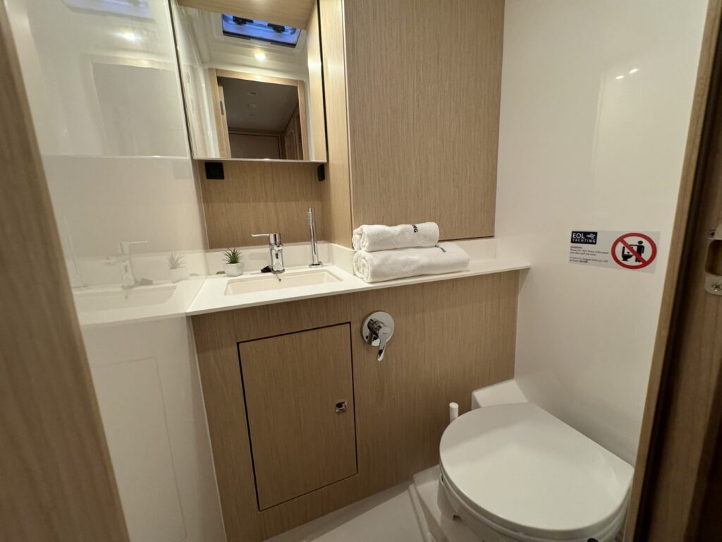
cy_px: 271
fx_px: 292
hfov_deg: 102.1
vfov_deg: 85.7
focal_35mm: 14
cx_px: 361
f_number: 2.2
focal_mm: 2.22
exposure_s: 1/72
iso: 320
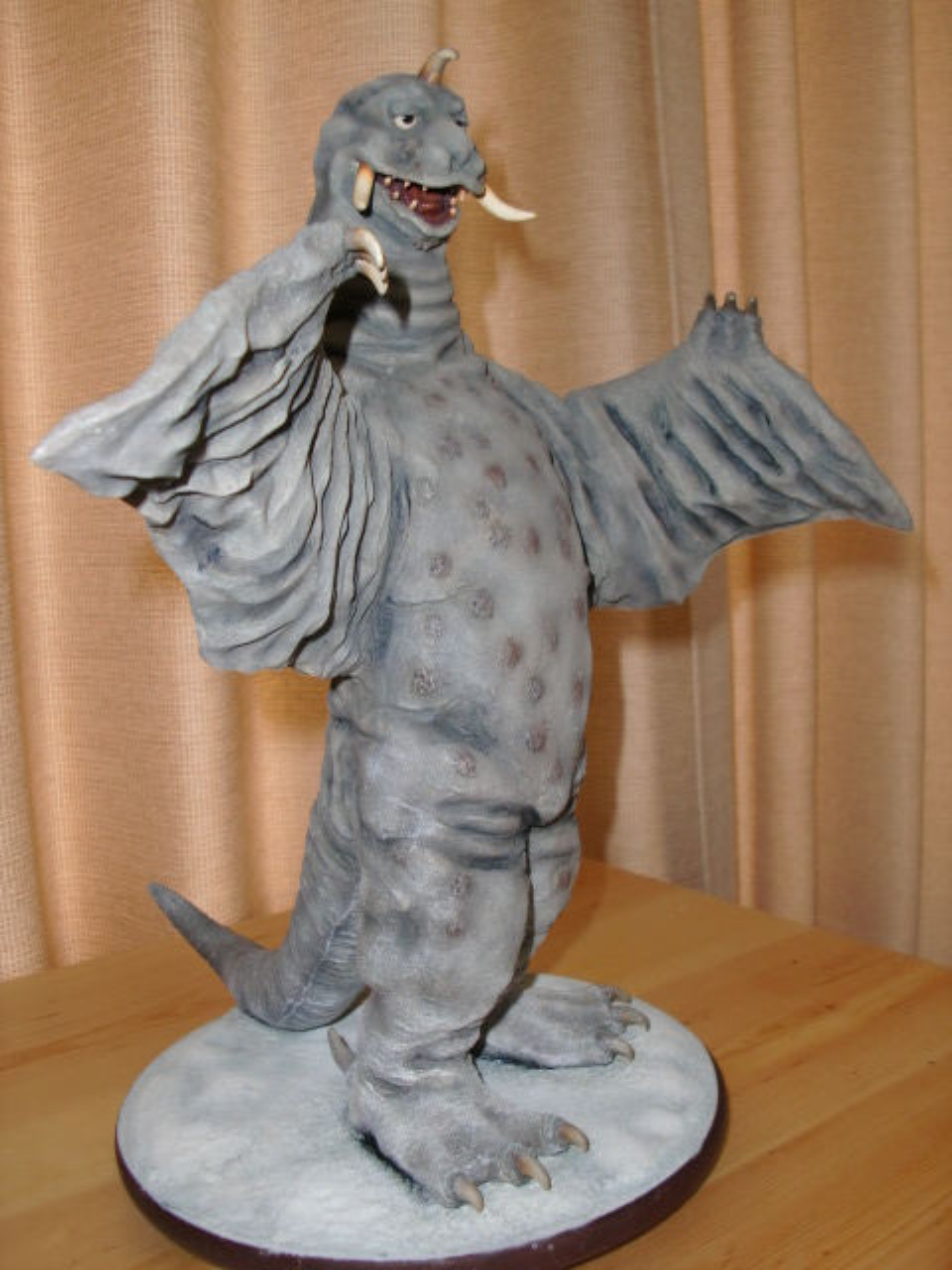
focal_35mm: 36
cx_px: 476
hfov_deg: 39.7
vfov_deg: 51.4
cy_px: 635
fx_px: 1320
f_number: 2.8
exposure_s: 1/30
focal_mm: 6.3
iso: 125
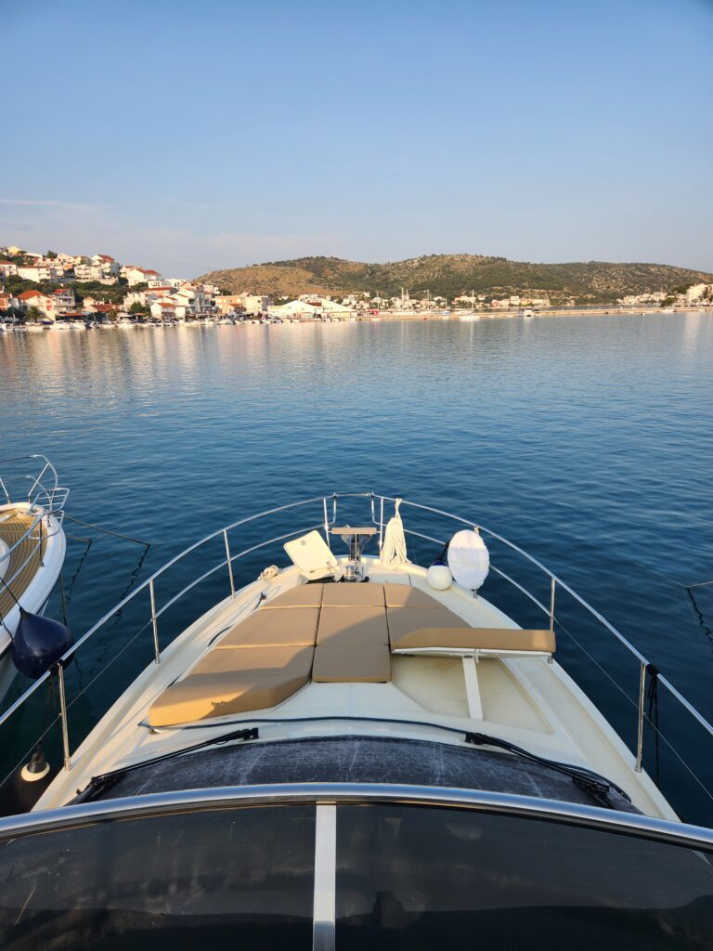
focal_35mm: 23
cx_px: 356
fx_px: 632
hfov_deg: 58.9
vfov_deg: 73.9
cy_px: 476
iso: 20
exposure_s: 1/761
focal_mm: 5.4
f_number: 1.8
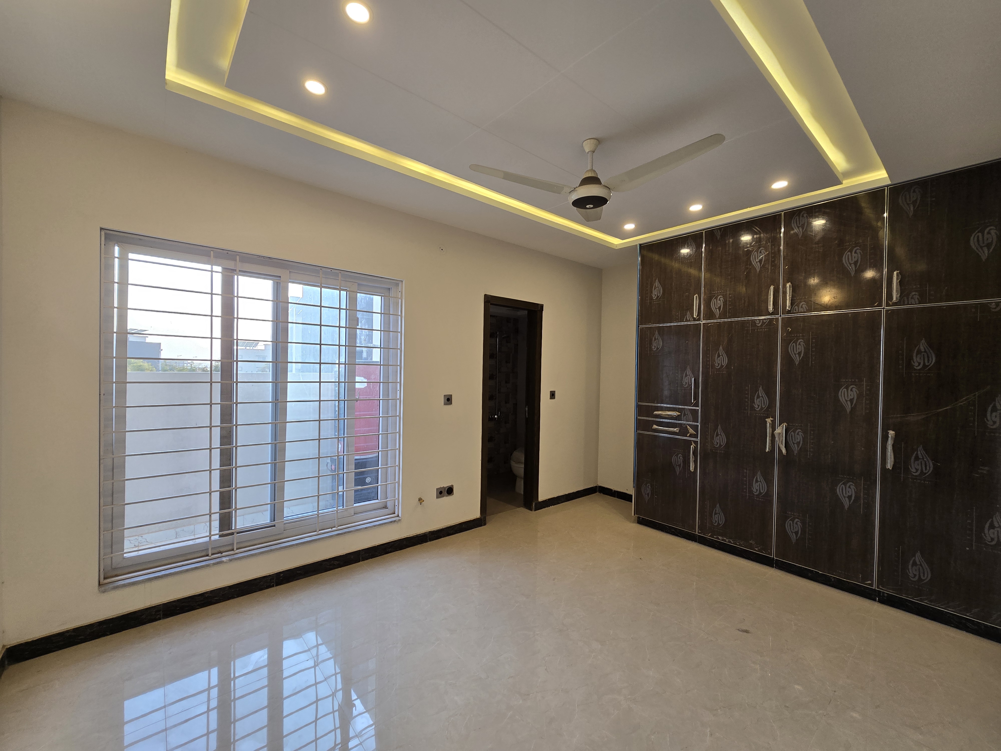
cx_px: 500
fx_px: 376
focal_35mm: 13
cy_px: 376
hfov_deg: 106.2
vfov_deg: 89.9
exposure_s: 1/50
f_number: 2.2
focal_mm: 2.2
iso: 50
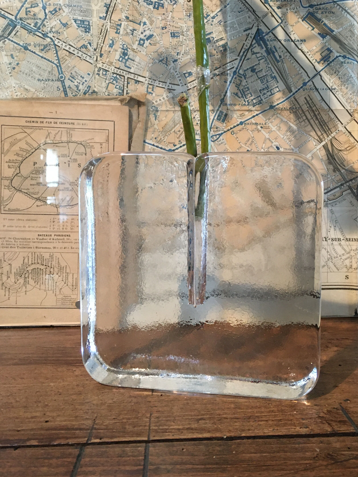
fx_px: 483
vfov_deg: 52.3
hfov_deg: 40.6
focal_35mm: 35
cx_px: 206
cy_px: 195
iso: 200
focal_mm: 4.15
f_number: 2.2
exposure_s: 1/20
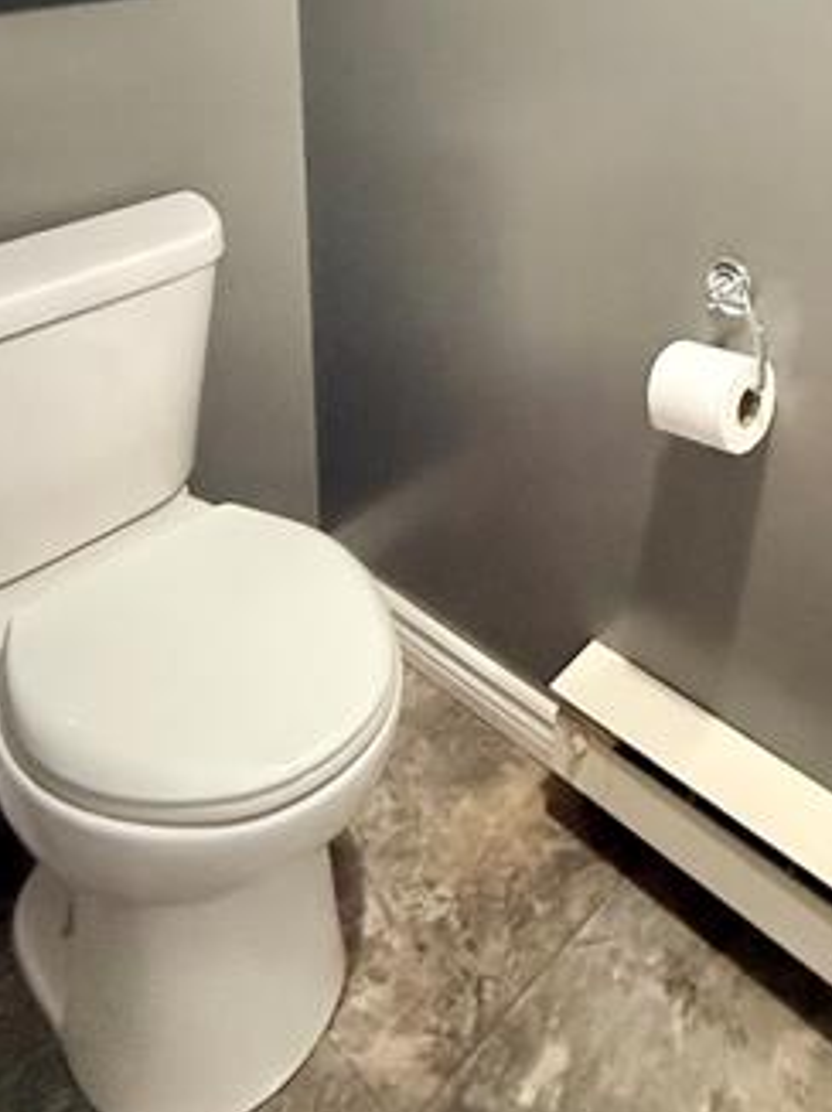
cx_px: 805
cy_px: -61
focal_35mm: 33
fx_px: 1059
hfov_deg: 38.7
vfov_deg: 44.6
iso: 1600
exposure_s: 1/60
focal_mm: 2.22
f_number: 2.2
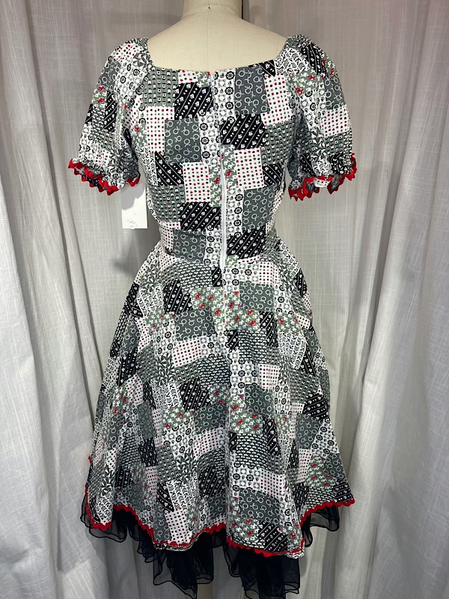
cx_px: 224
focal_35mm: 25
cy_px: 300
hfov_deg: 54.9
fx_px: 432
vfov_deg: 69.4
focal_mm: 5.1
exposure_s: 1/161
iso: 32
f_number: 1.6
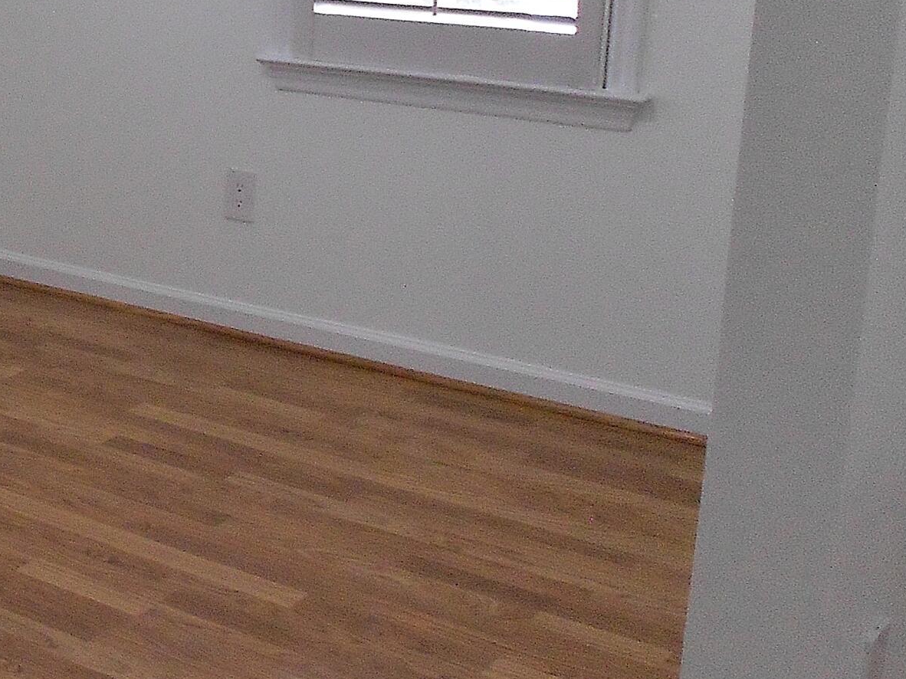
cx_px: -228
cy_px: 178
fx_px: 1727
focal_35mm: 66
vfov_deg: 22.1
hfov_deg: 25.8
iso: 200
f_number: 3.2
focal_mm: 4.6
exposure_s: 1/30
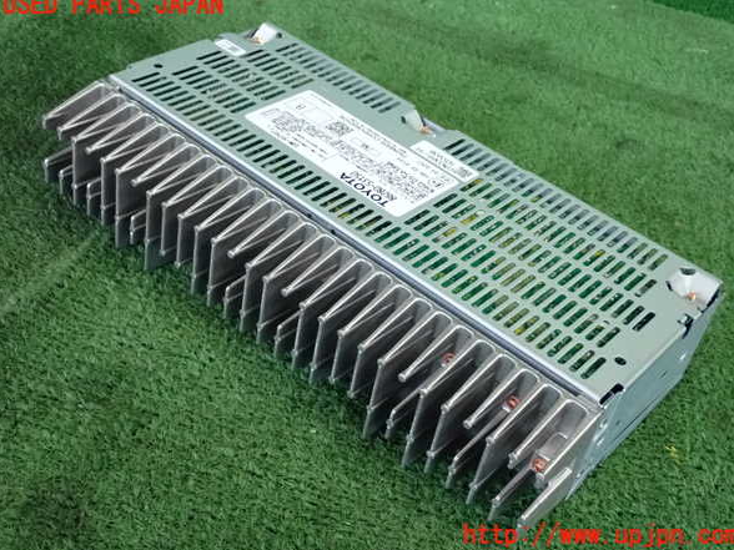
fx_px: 1018
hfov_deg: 39.7
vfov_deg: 30.3
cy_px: 271
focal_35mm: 48
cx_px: 371
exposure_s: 1/125
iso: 1600
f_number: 3.1
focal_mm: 8.4
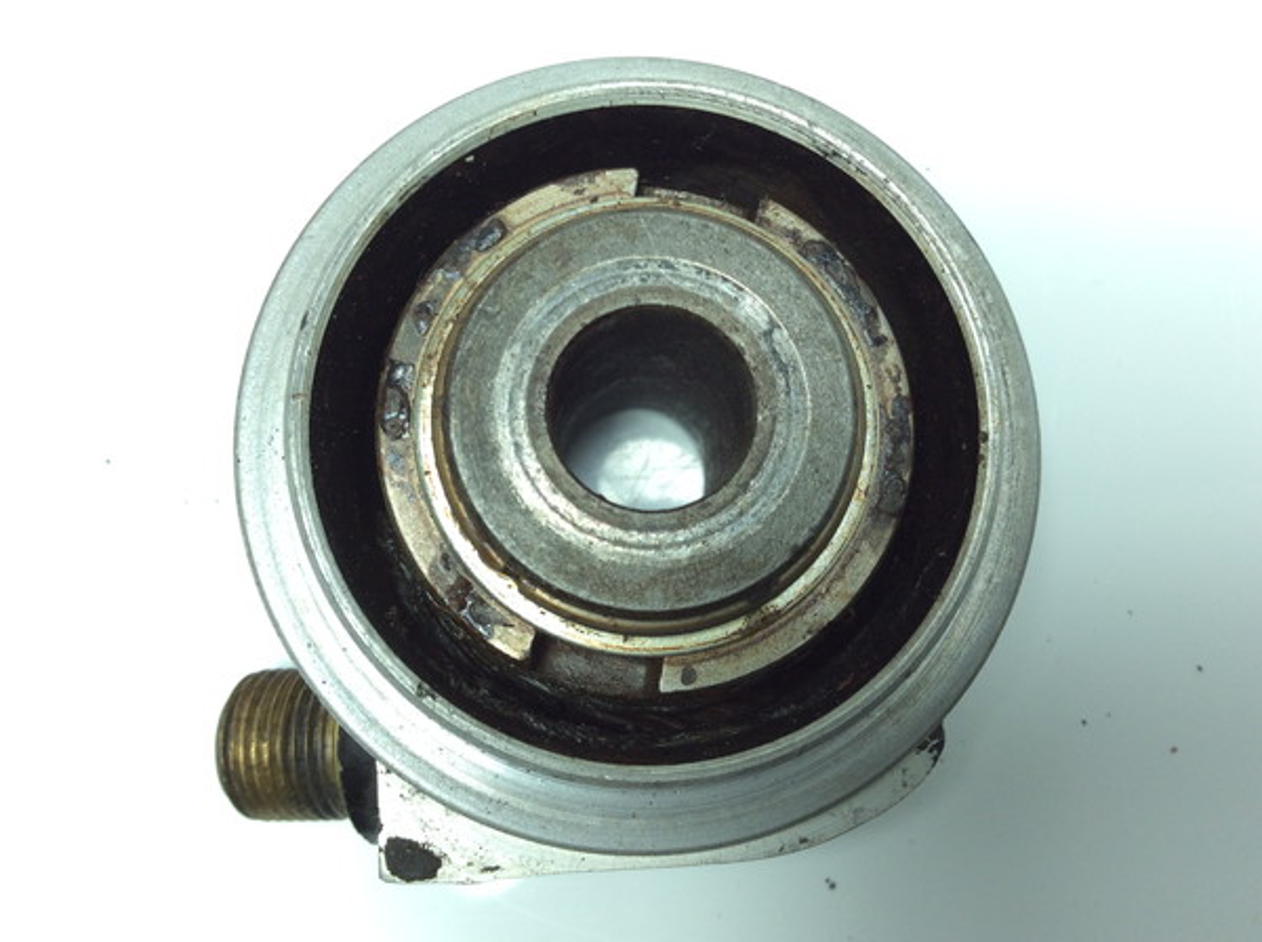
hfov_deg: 56.9
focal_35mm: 32
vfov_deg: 44.0
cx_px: 631
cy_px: 471
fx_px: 1165
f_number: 2.4
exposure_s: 1/167
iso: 32
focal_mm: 3.3
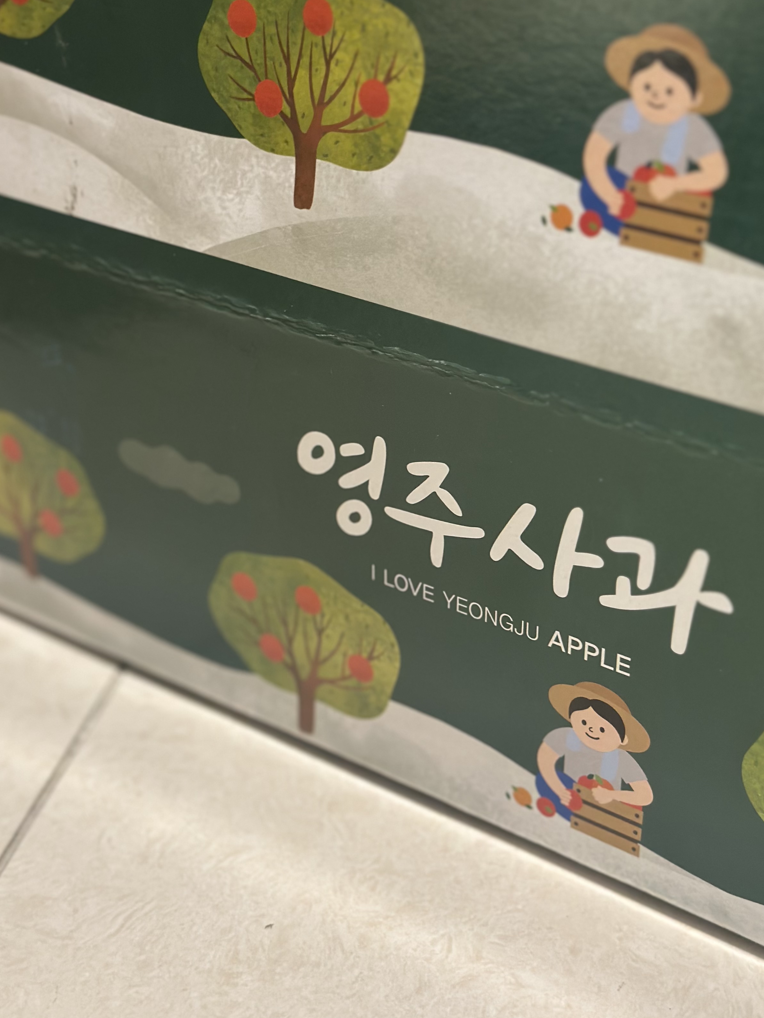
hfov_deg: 24.0
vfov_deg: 31.7
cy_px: 514
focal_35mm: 61
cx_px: 403
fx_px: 1795
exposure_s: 1/60
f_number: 1.78
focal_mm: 6.86
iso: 200
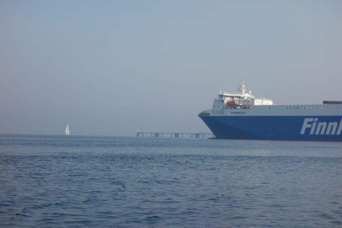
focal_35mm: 83
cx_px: 171
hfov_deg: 24.5
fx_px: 789
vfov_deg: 16.5
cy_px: 114
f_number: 5.6
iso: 125
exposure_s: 1/640
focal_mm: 30.81
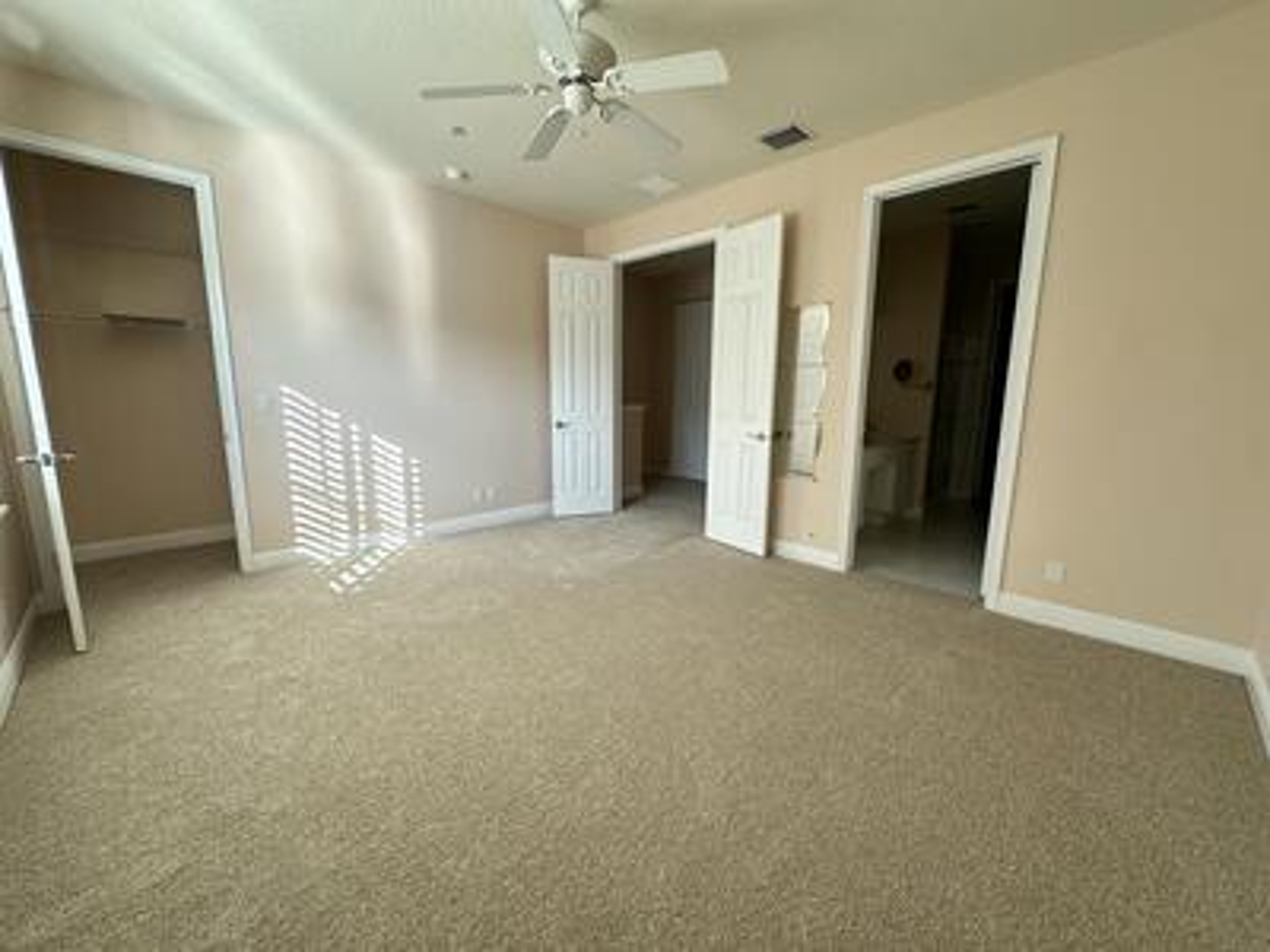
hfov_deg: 102.1
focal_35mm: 14
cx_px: 635
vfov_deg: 85.7
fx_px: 514
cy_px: 476
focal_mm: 2.22
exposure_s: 1/99
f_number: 2.2
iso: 50
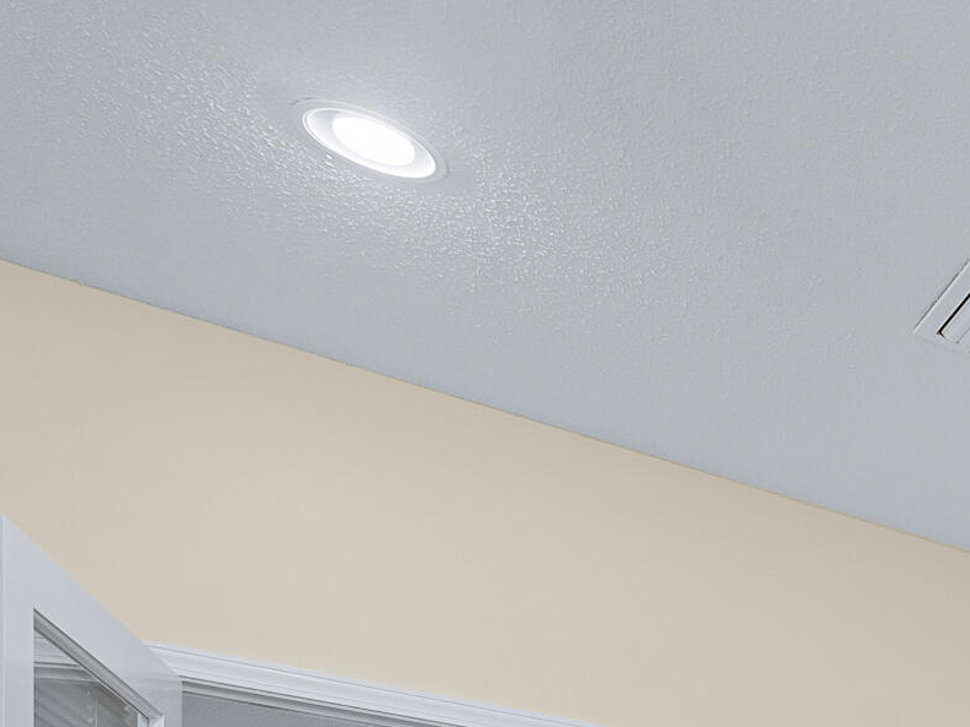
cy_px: 1166
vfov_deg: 22.1
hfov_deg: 22.8
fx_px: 1429
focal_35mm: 51
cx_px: 1705
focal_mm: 14
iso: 320
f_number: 8
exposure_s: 1/1.67
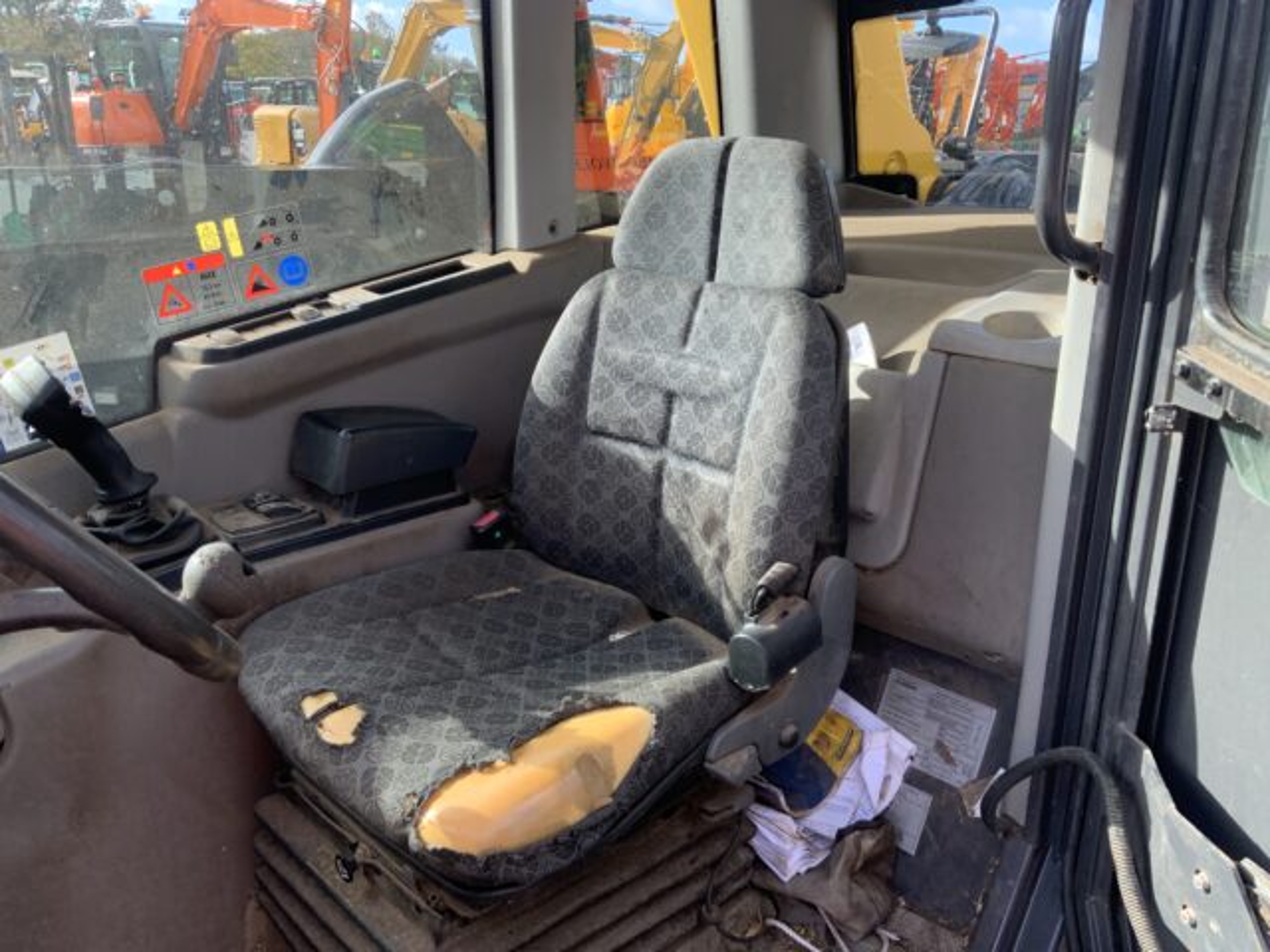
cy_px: 476
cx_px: 635
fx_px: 1064
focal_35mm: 29
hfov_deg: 61.7
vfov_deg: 48.2
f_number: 1.8
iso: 16
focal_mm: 3
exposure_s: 1/226
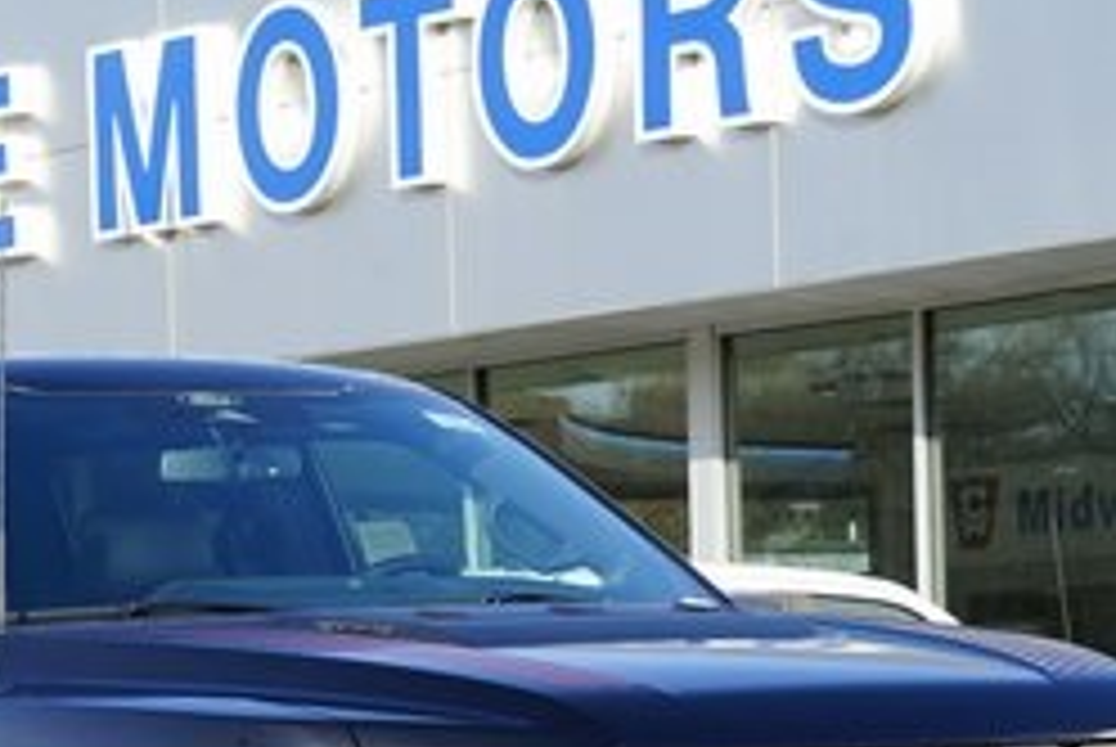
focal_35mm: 183
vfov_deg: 7.5
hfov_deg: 11.2
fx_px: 5680
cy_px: 781
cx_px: 122
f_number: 10
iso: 100
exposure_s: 1/100
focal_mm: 71
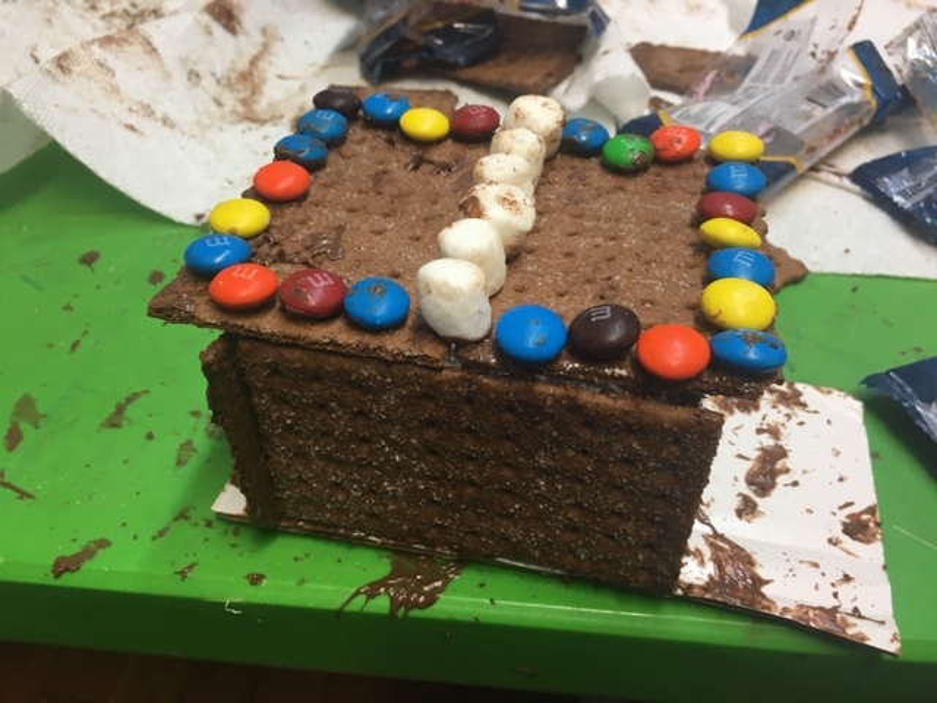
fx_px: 785
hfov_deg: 61.7
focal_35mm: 29
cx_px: 468
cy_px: 352
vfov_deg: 48.2
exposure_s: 1/30
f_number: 2.2
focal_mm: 4.15
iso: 50
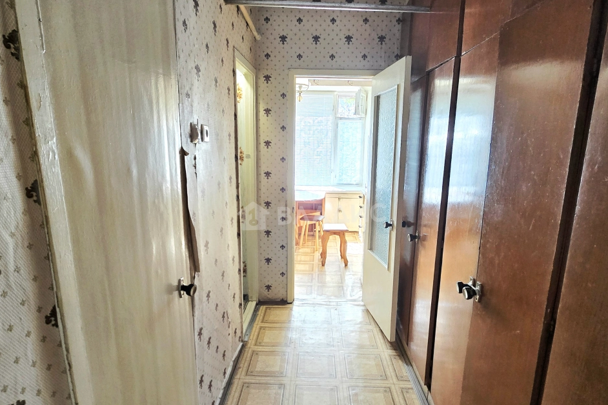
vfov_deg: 67.3
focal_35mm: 18
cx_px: 312
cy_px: 213
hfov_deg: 90.0
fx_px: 304
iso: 160
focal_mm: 2.2
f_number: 2.2
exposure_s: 1/50.3
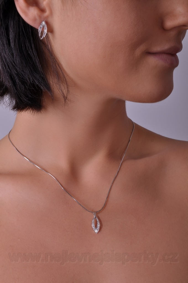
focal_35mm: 78
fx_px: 613
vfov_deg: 26.0
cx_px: 94
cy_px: 142
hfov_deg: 17.4
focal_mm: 52
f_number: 11
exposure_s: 1/160
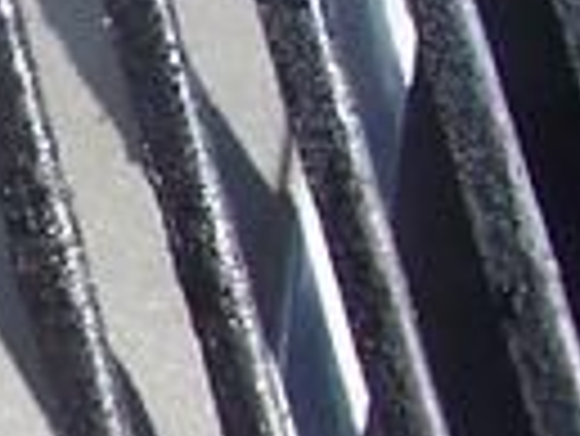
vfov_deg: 6.3
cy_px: 47
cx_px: -1030
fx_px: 3975
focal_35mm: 237
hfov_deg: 7.5
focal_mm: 5.6
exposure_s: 1/125
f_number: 5.6
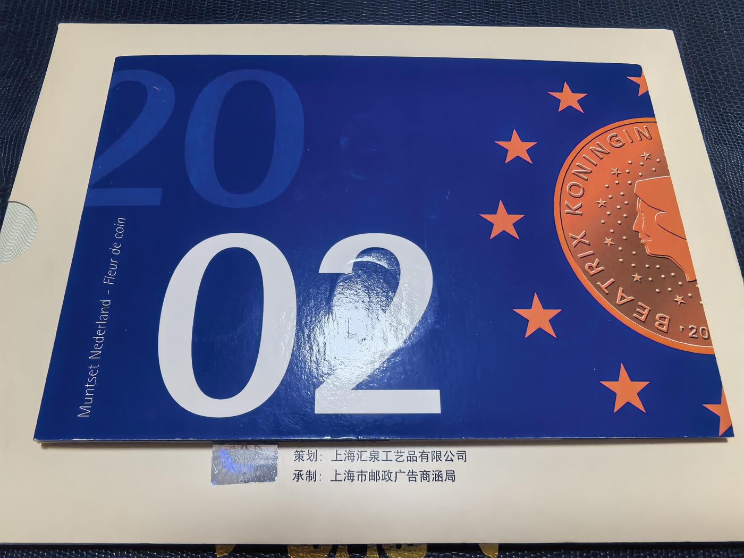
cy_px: 279
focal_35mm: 24
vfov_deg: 56.8
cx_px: 372
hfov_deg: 71.6
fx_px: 516
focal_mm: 1.68
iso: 250
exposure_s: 1/33.3
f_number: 2.2
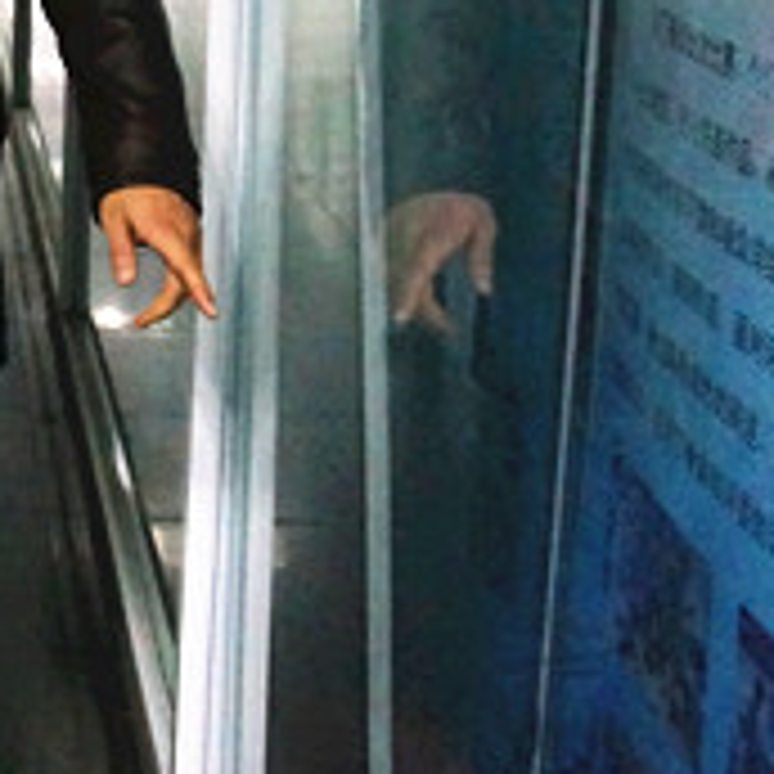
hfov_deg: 14.8
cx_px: -801
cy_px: 70
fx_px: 2403
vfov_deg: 18.0
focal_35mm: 95
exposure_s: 1/125
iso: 3200
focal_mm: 16
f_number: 3.5
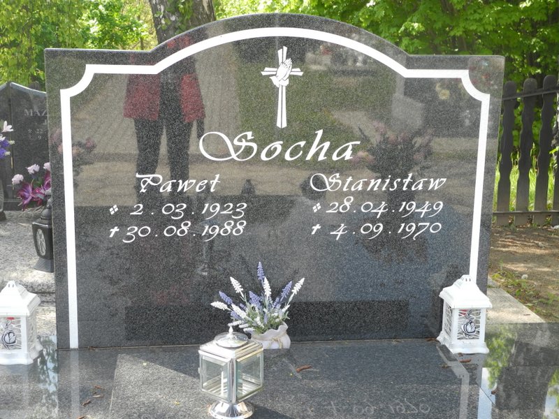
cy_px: 210
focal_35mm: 55
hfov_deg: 34.9
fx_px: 888
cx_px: 280
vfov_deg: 26.6
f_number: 3.5
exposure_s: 1/160
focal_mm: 11.8
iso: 100
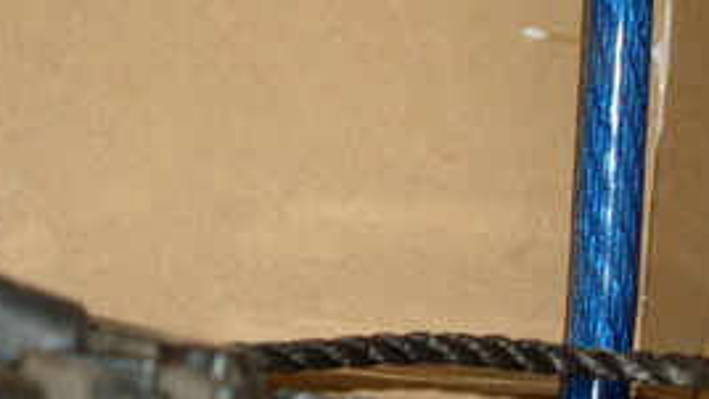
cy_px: 0
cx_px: 426
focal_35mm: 99
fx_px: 1862
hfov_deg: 21.5
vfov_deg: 12.1
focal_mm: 6.3
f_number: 2.8
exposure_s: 1/45
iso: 100
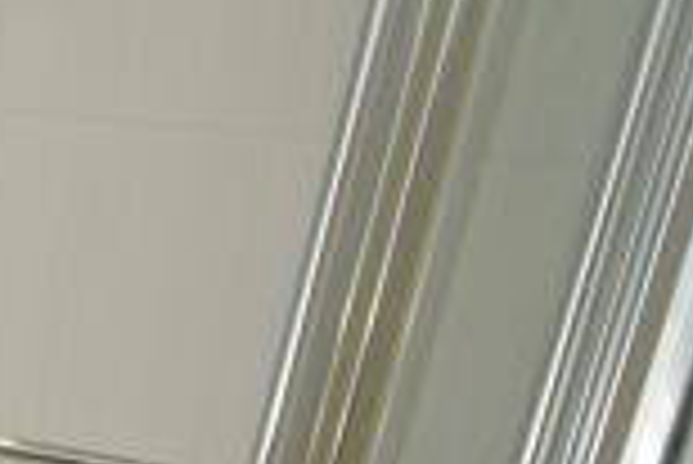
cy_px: 493
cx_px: -1040
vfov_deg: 14.4
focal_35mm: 93
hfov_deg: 13.9
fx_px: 1792
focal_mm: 14
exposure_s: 1/250
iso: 100
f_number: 2.8
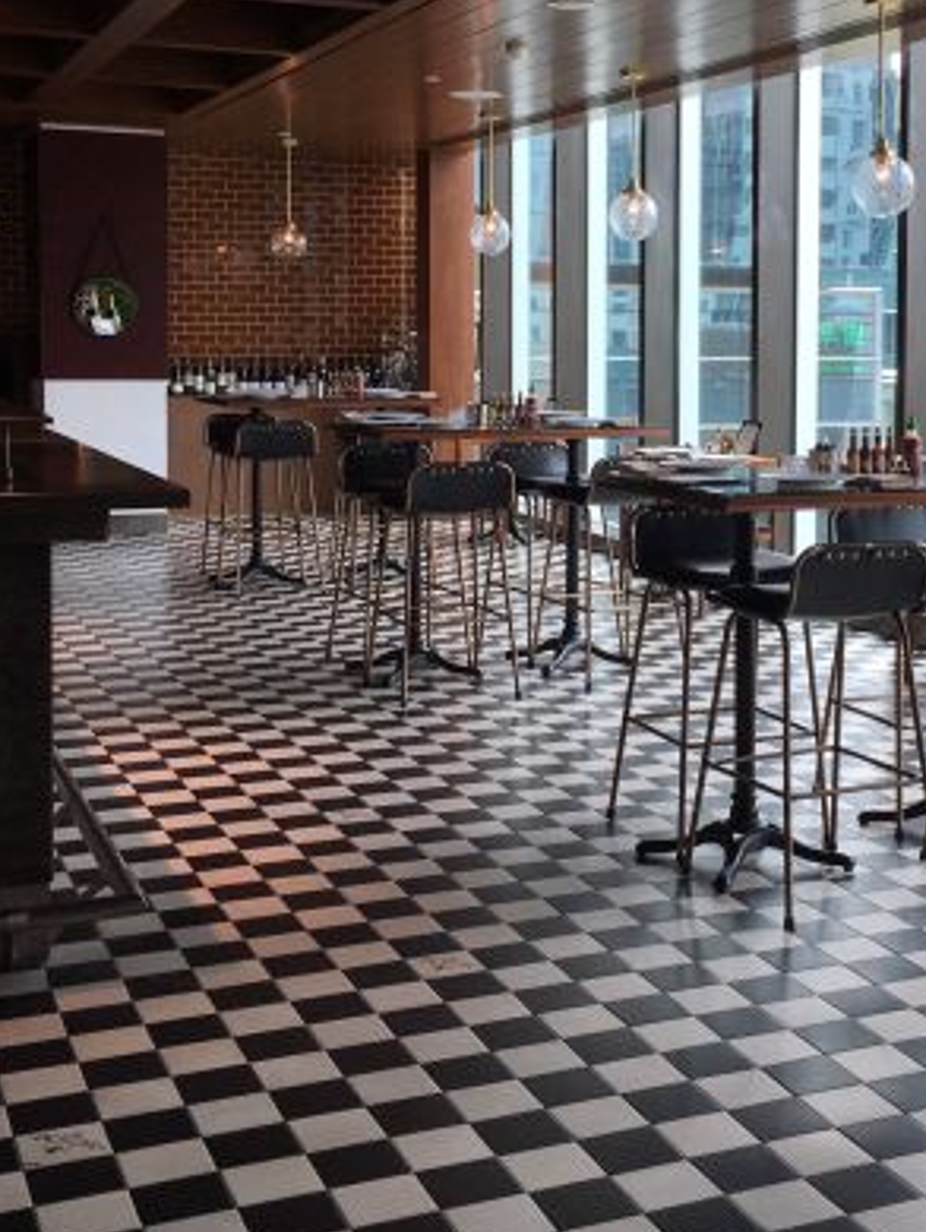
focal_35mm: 52
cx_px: 714
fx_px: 1853
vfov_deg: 36.6
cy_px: 463
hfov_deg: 27.6
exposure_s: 1/100
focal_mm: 4.15
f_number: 2.2
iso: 40
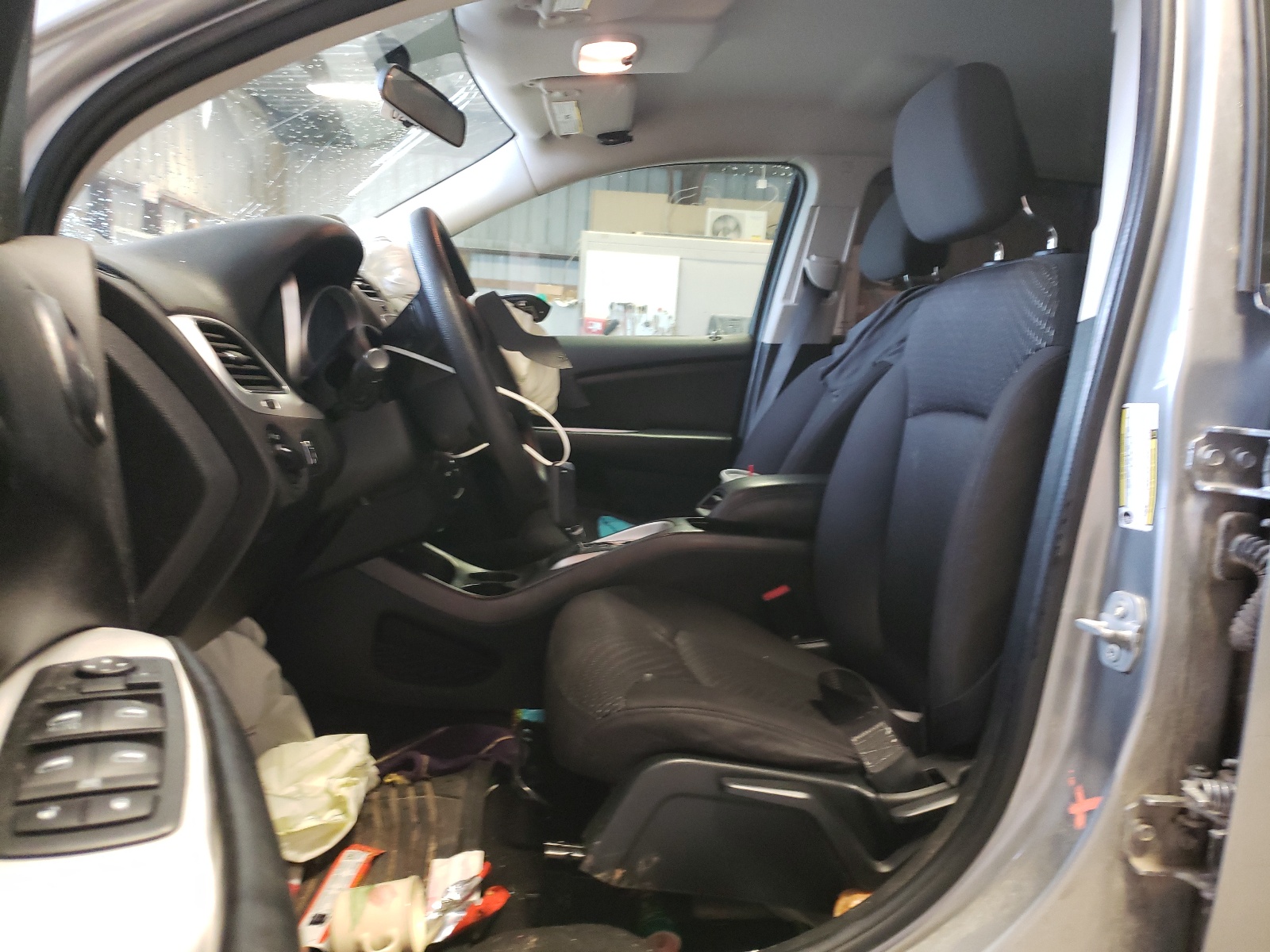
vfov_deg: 53.1
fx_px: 954
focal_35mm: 26
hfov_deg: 67.3
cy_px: 476
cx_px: 635
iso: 315
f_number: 1.5
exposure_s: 1/40
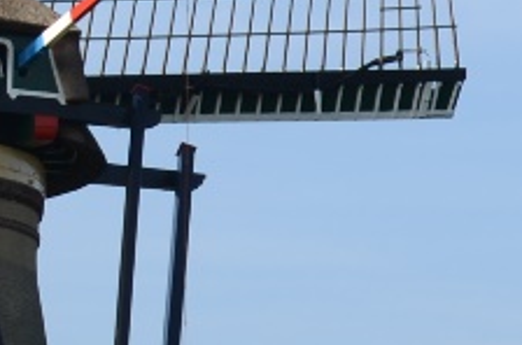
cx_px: -450
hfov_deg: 6.3
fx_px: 4641
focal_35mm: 321
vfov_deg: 4.3
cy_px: 143
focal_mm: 30
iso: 100
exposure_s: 1/250
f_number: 7.1
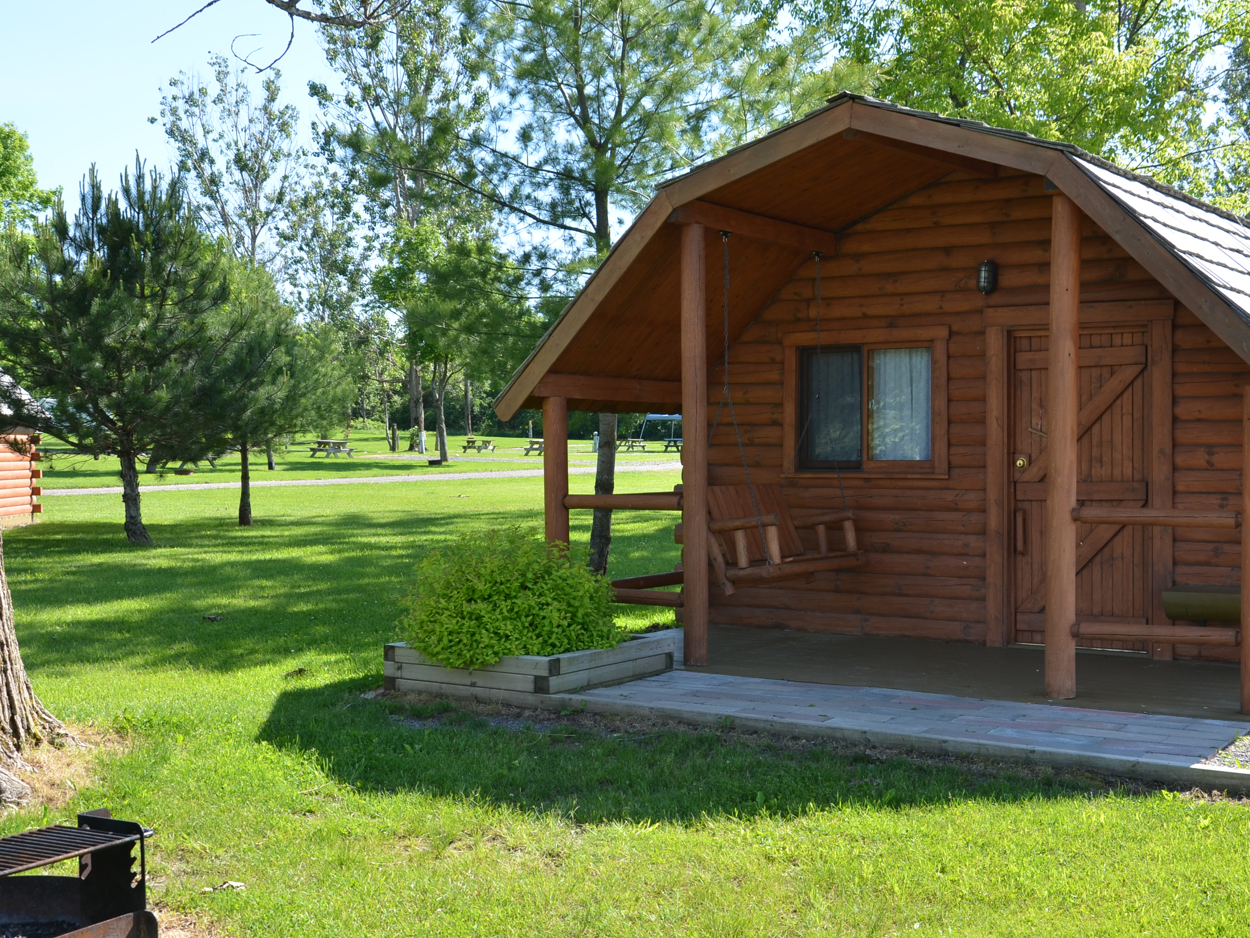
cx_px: 720
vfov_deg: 32.2
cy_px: 487
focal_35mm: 45
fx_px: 1625
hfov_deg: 42.0
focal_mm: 24
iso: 200
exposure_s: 1/250
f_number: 8
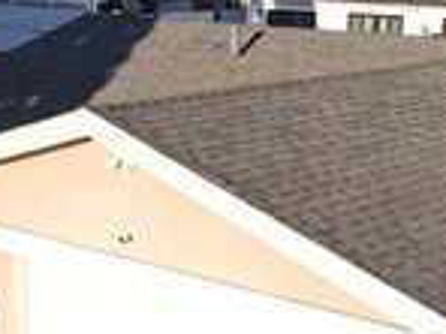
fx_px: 1069
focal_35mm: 83
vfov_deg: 17.5
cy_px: 313
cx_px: 154
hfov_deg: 23.5
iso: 100
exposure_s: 1/30
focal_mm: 4.5
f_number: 2.8
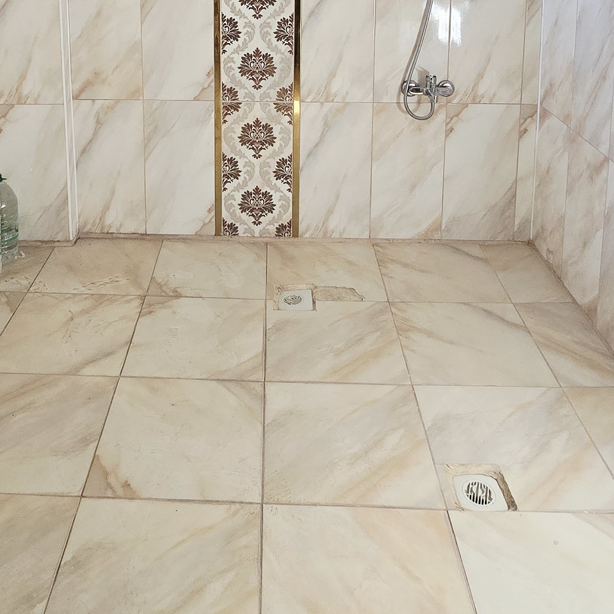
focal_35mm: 33
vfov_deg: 43.2
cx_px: 241
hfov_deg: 49.4
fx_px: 662
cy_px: 8
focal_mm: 2.2
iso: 200
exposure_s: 1/100
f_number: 2.2
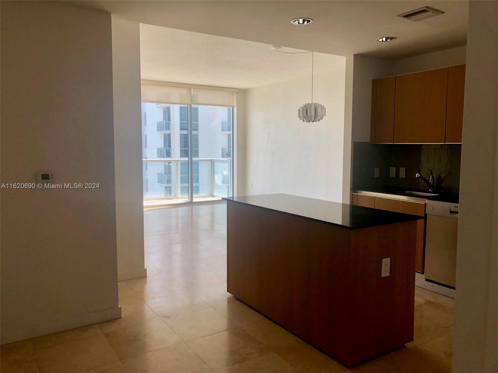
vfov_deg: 49.7
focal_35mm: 28
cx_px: 249
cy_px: 186
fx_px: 403
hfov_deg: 63.4
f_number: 1.8
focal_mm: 3.99
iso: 40
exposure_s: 1/120
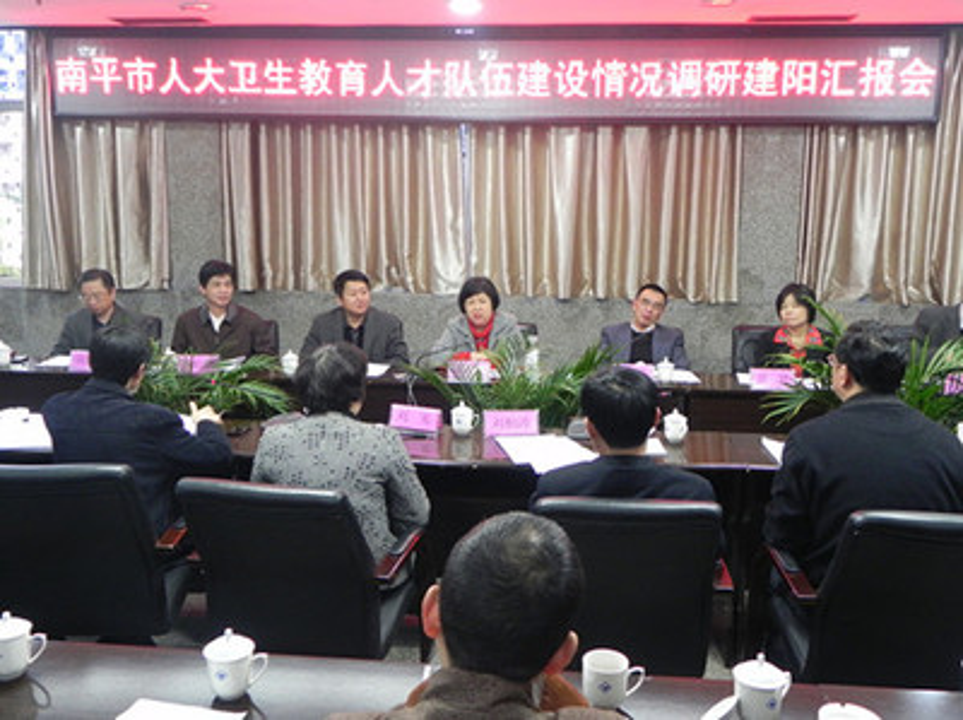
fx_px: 917
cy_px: 360
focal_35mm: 33
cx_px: 482
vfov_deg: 42.9
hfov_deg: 55.4
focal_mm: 5.9
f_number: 2.8
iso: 400
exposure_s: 1/20.1
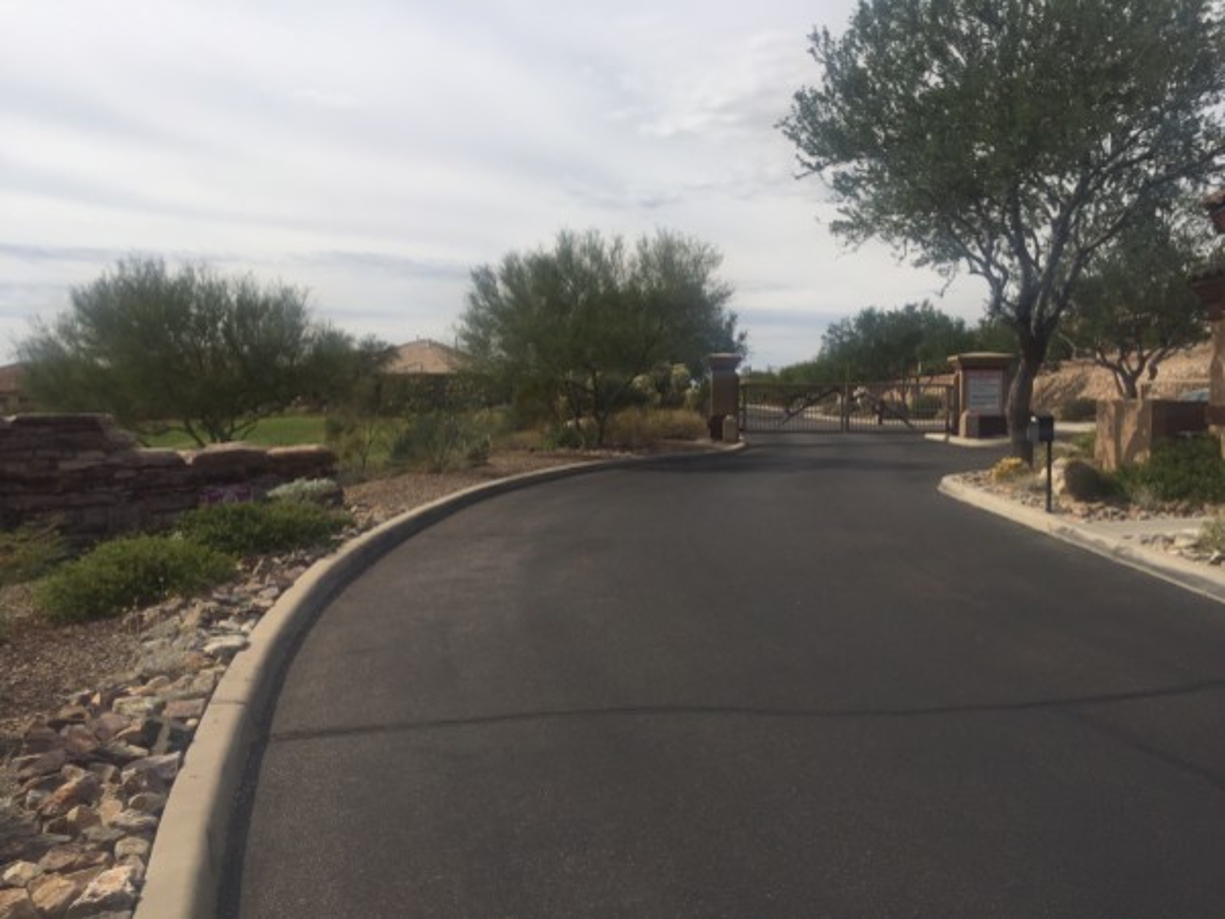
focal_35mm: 29
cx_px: 612
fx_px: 1026
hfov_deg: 61.7
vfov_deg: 48.2
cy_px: 460
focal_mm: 4.15
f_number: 2.2
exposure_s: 1/3597
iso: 32
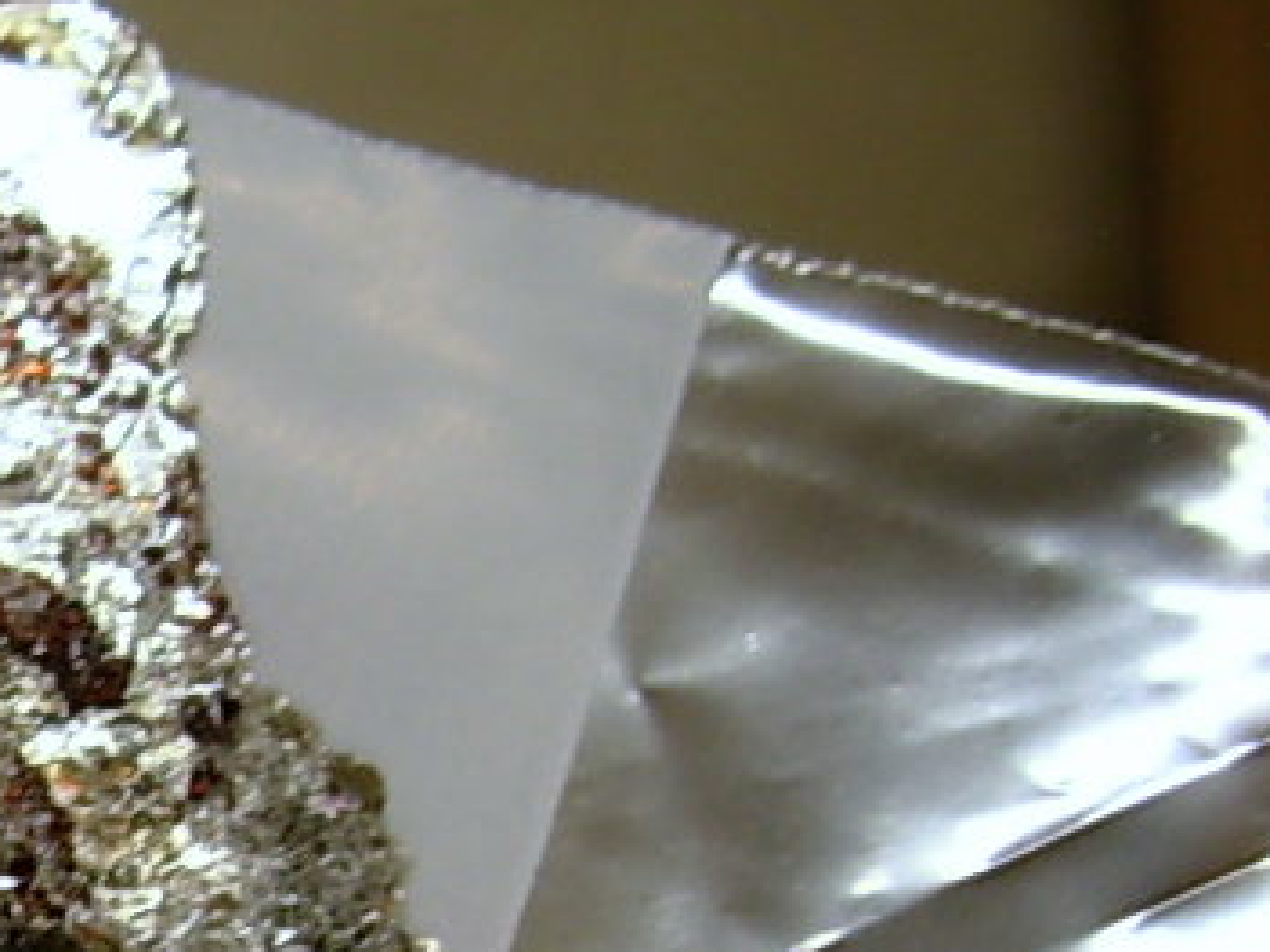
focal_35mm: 111
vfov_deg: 13.1
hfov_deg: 16.5
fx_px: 4071
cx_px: -474
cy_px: 1064
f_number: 2.9
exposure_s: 1/30.2
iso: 50
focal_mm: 6.3
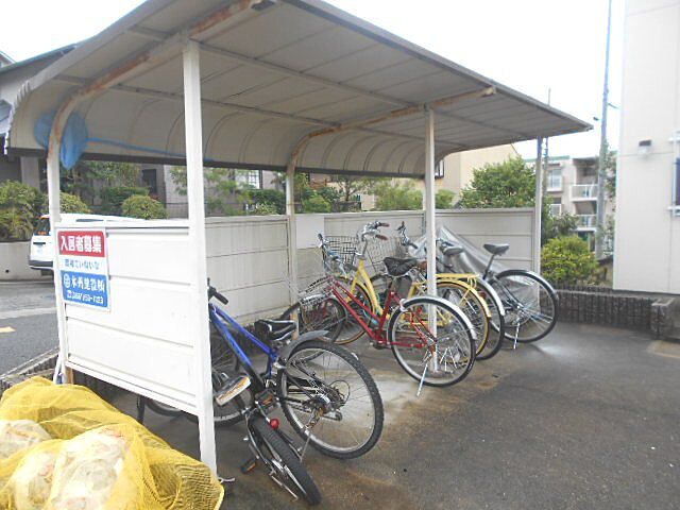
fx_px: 511
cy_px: 255
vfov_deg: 53.1
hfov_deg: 67.3
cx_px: 340
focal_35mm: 26
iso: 80
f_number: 3.2
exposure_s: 1/320
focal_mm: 4.6
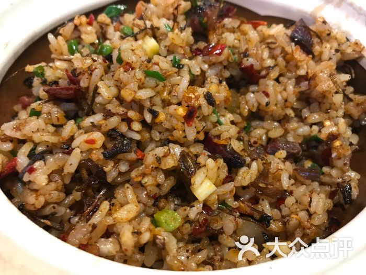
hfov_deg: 63.4
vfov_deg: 49.7
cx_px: 183
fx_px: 296
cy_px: 138
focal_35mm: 28
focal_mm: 3.99
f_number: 1.8
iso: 100
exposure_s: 1/9
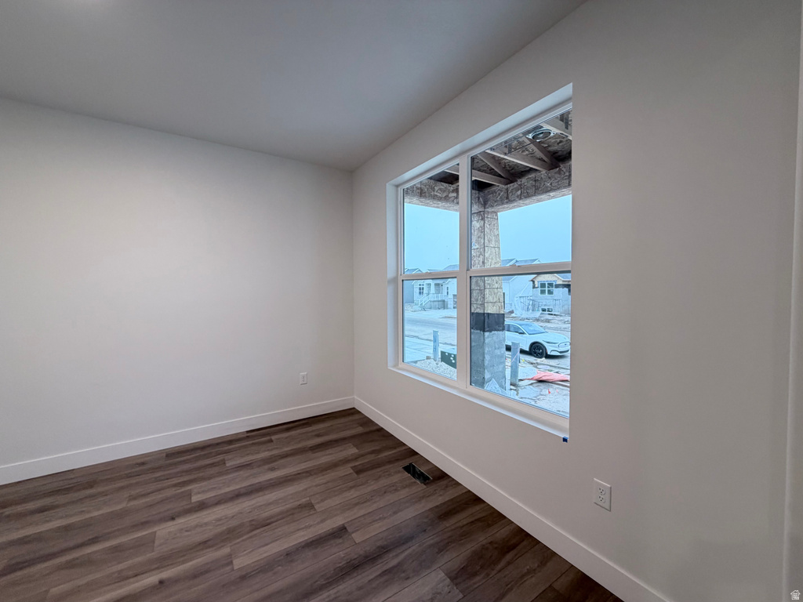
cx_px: 402
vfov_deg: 85.7
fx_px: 325
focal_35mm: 14
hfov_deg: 102.1
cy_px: 301
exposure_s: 1/120
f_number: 2.2
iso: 250
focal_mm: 2.22
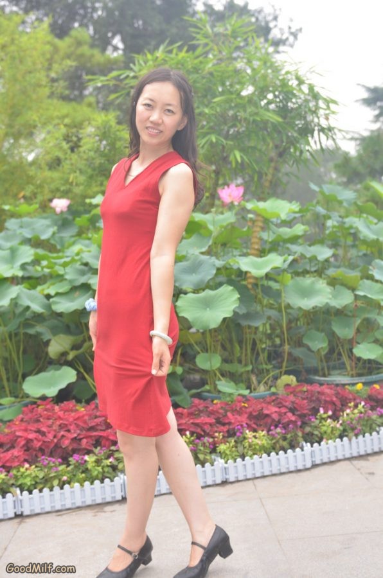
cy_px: 289
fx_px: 770
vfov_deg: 41.2
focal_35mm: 48
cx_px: 192
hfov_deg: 27.9
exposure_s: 1/250
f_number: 3.2
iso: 100
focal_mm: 32
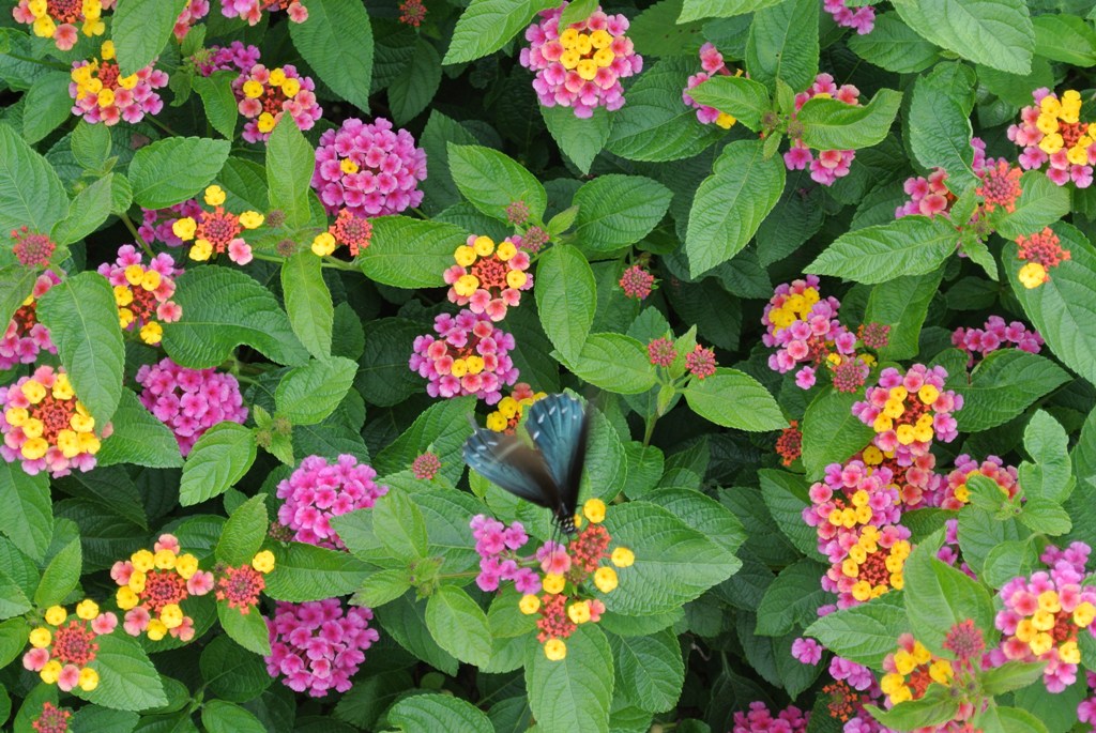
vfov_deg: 16.9
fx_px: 2468
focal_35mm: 81
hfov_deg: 25.0
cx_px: 548
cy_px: 366
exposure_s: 1/125
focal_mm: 30
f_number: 5.6
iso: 200
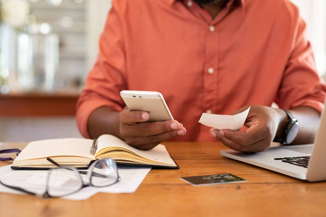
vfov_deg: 22.6
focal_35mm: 60
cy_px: 108
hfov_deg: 33.4
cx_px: 163
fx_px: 543
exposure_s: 1/160
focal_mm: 50
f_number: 2.5
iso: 800
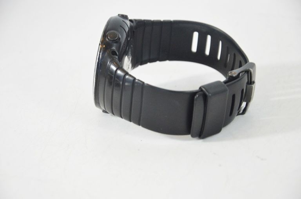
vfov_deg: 8.7
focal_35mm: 158
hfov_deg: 13.1
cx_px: 150
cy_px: 100
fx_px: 1314
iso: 1600
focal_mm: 105
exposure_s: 1/100
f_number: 5.6
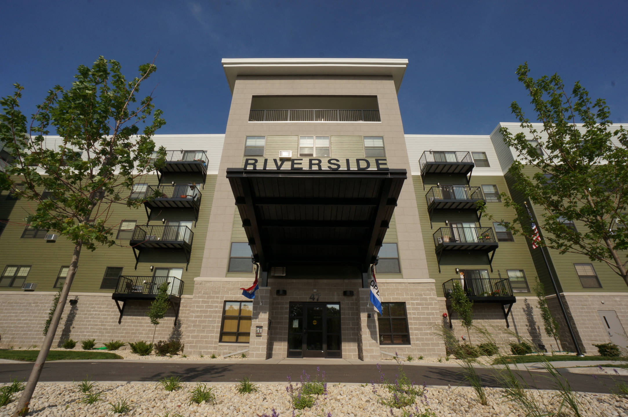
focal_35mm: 15
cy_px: 208
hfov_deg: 100.4
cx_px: 314
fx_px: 261
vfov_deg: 77.2
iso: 200
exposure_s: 1/160
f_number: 20
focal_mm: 10
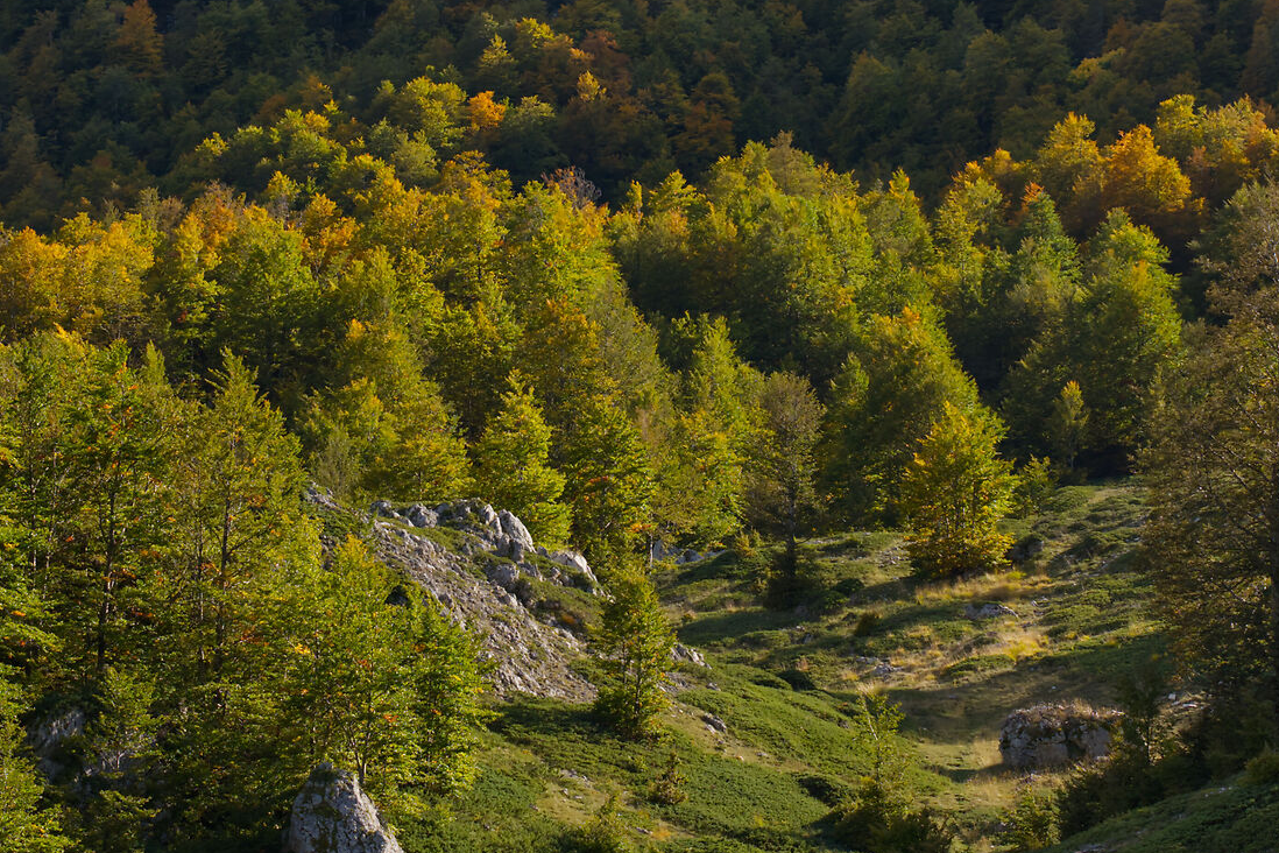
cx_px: 669
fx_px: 5435
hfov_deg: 13.4
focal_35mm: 153
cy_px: 141
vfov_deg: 8.9
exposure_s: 1/400
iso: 200
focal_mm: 70
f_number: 6.3
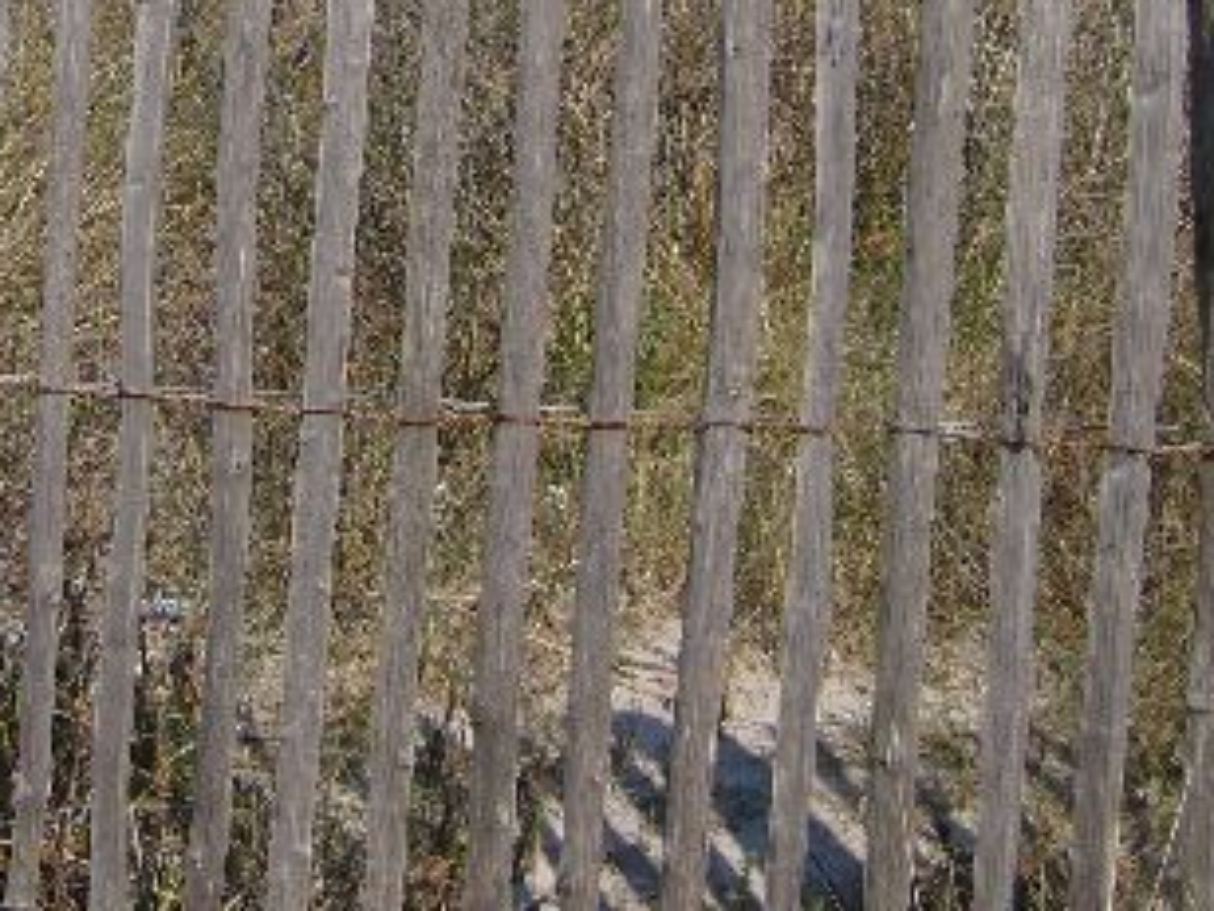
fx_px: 3191
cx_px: 343
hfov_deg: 21.4
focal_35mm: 91
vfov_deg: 15.7
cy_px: -170
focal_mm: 5.8
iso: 80
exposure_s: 1/640
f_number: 5.6
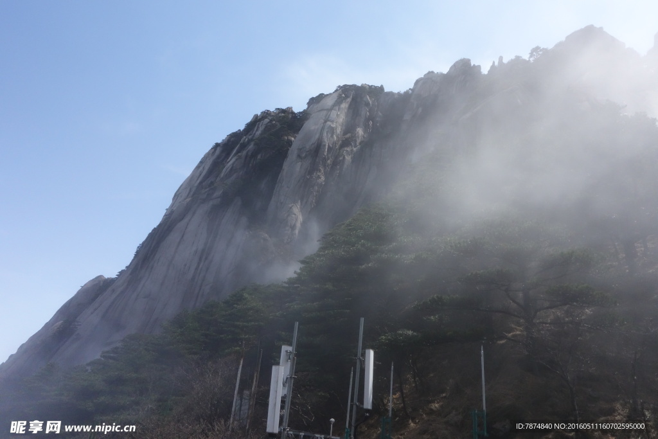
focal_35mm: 28
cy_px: 220
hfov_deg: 65.5
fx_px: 512
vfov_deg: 46.4
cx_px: 329
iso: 800
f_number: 9
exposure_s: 1/1600
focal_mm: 10.4
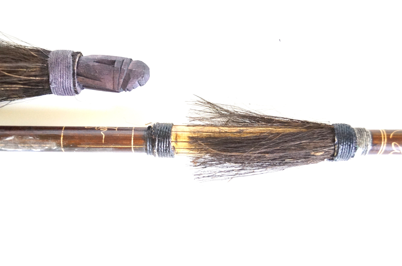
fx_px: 468
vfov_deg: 31.8
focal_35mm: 42
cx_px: 201
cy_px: 133
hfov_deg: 46.5
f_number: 4.5
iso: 3200
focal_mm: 28
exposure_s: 1/60
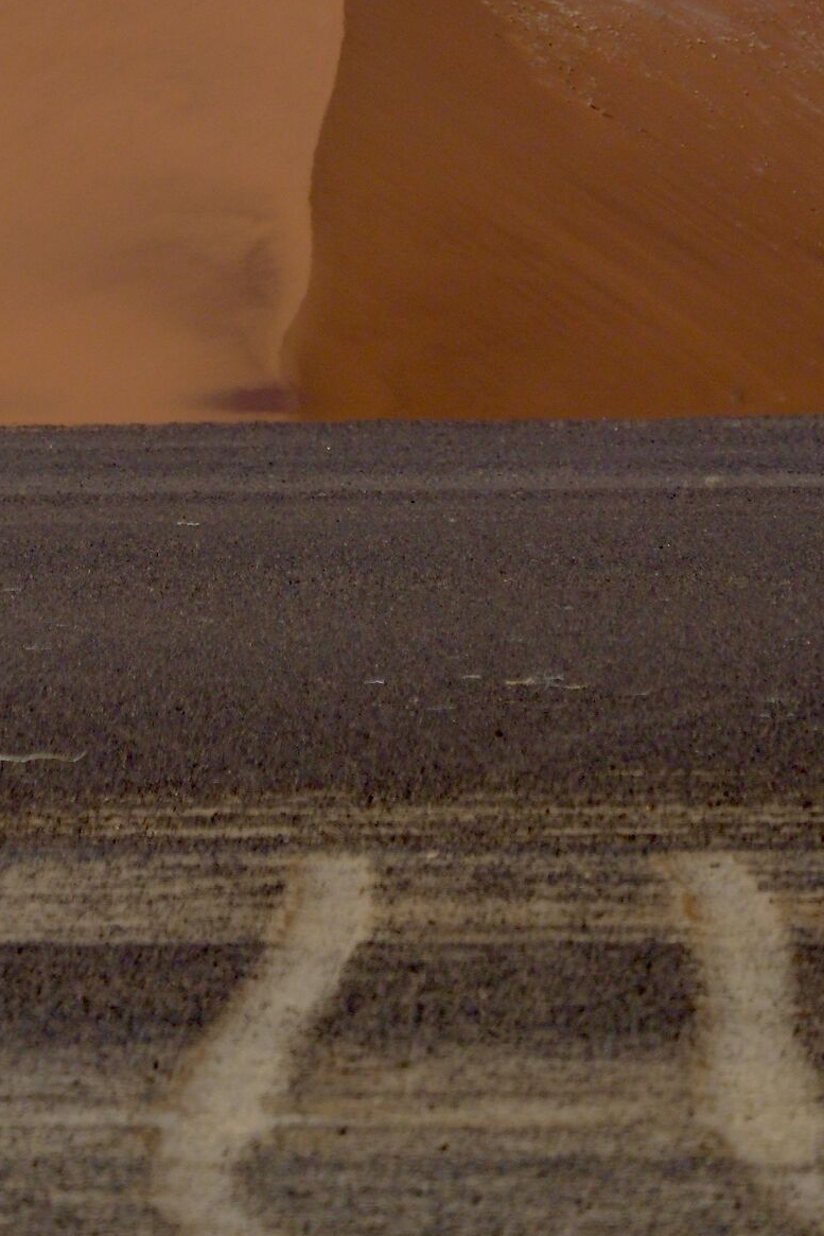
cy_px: 90
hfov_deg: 2.9
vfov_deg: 4.3
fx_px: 16542
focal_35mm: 482
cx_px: 171
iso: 1000
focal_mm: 156.1
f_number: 4.5
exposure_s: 1/8000
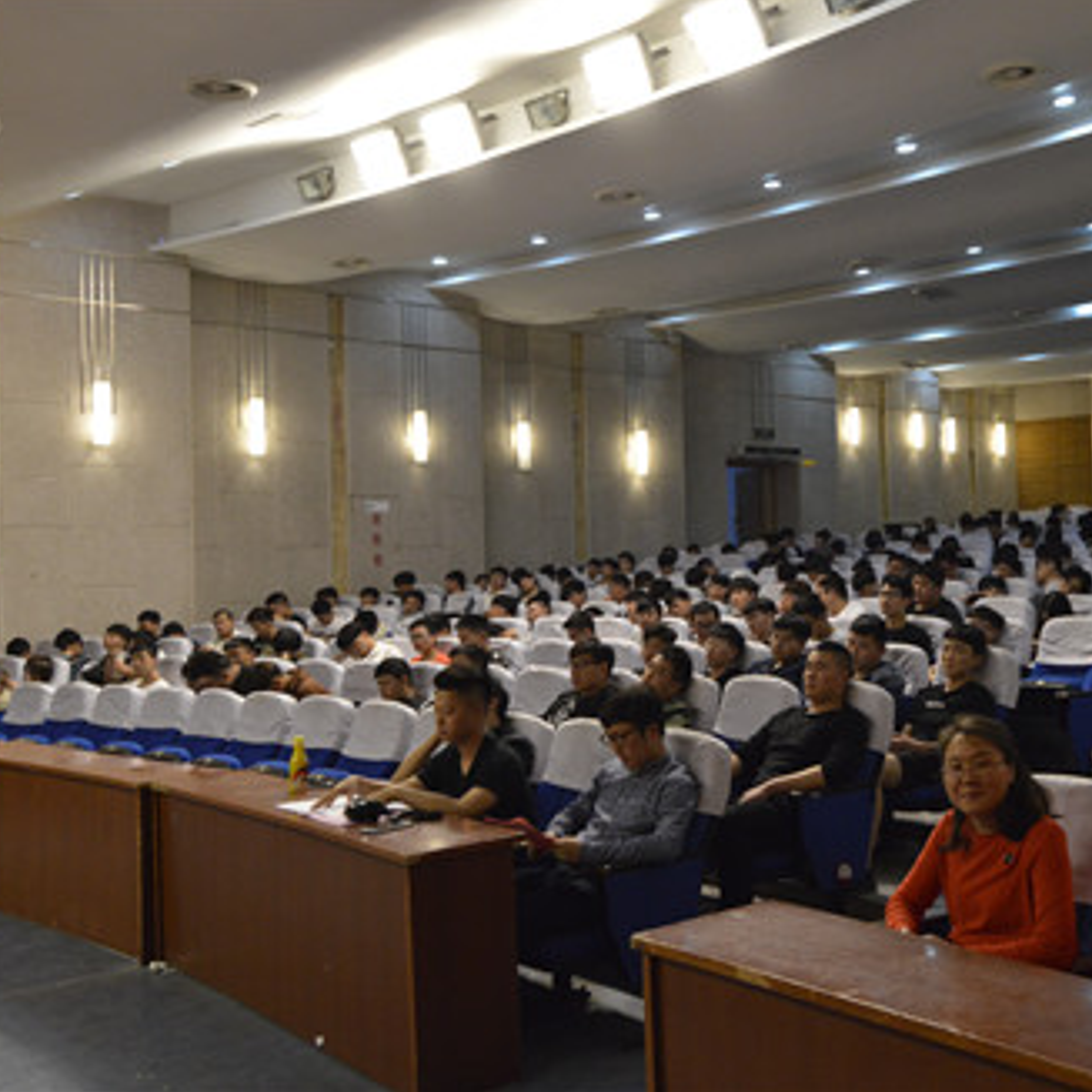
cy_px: 541
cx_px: 811
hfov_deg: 45.7
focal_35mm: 35
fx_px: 1249
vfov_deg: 47.2
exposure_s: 1/50
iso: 1600
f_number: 7.1
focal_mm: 18
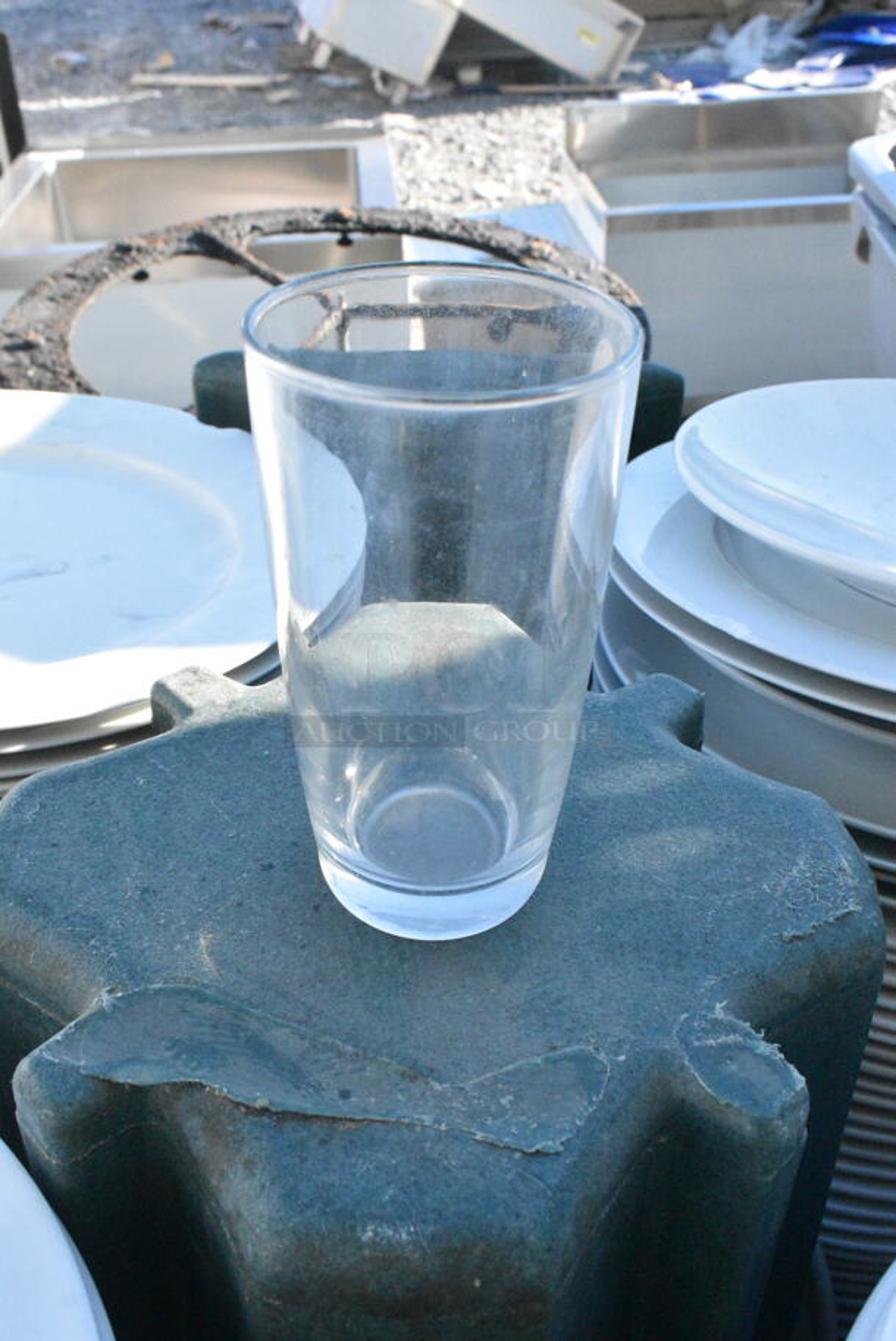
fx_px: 1286
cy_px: 670
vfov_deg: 55.1
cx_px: 448
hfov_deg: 38.4
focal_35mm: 34
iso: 6400
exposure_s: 1/1250
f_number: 14
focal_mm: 23
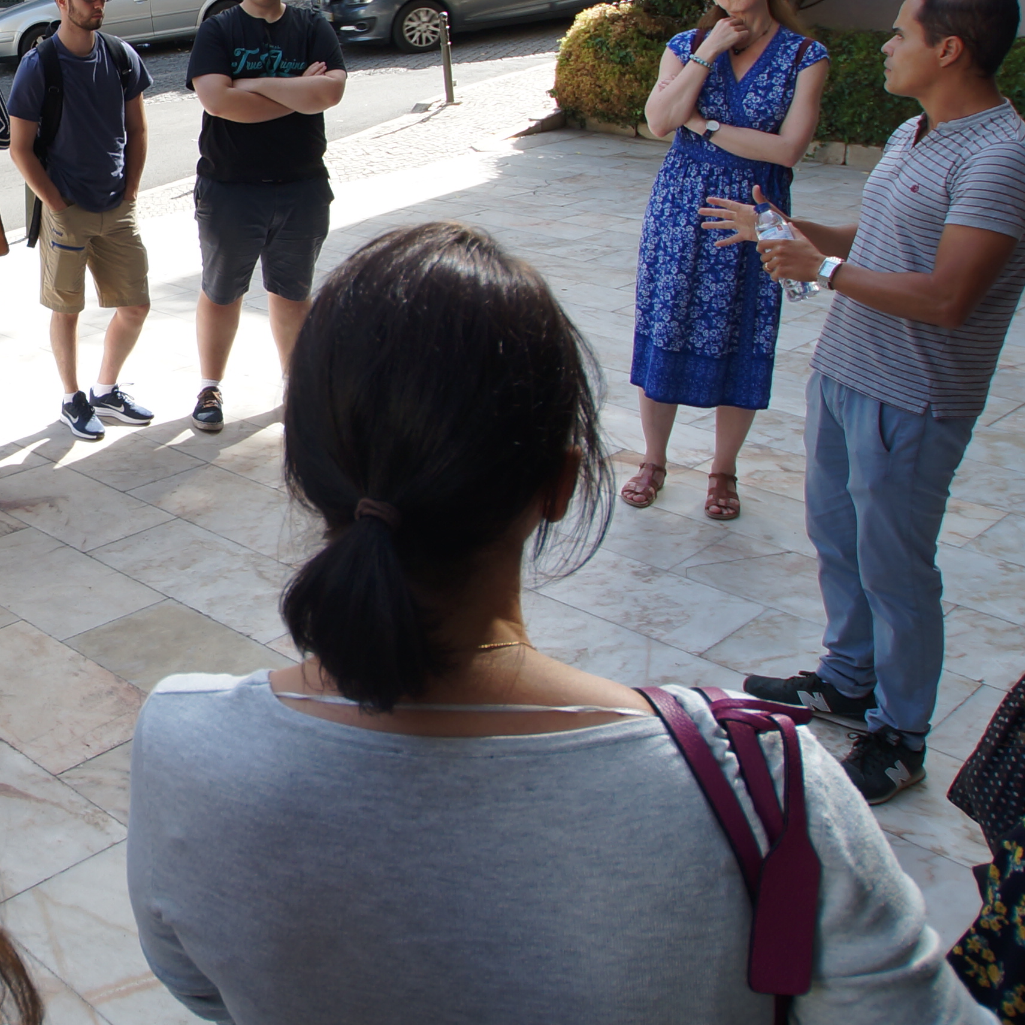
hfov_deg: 37.1
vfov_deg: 41.9
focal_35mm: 39
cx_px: -58
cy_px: 296
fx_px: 1307
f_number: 5
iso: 100
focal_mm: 11
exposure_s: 1/160
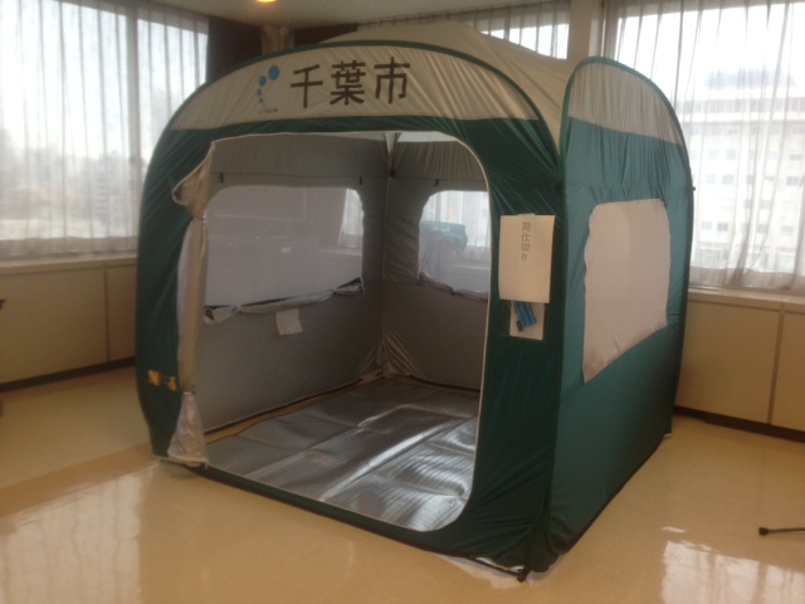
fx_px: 767
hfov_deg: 55.4
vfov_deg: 42.9
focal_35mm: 33
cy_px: 302
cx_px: 402
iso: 50
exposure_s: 1/30
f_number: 2.4
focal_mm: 4.13
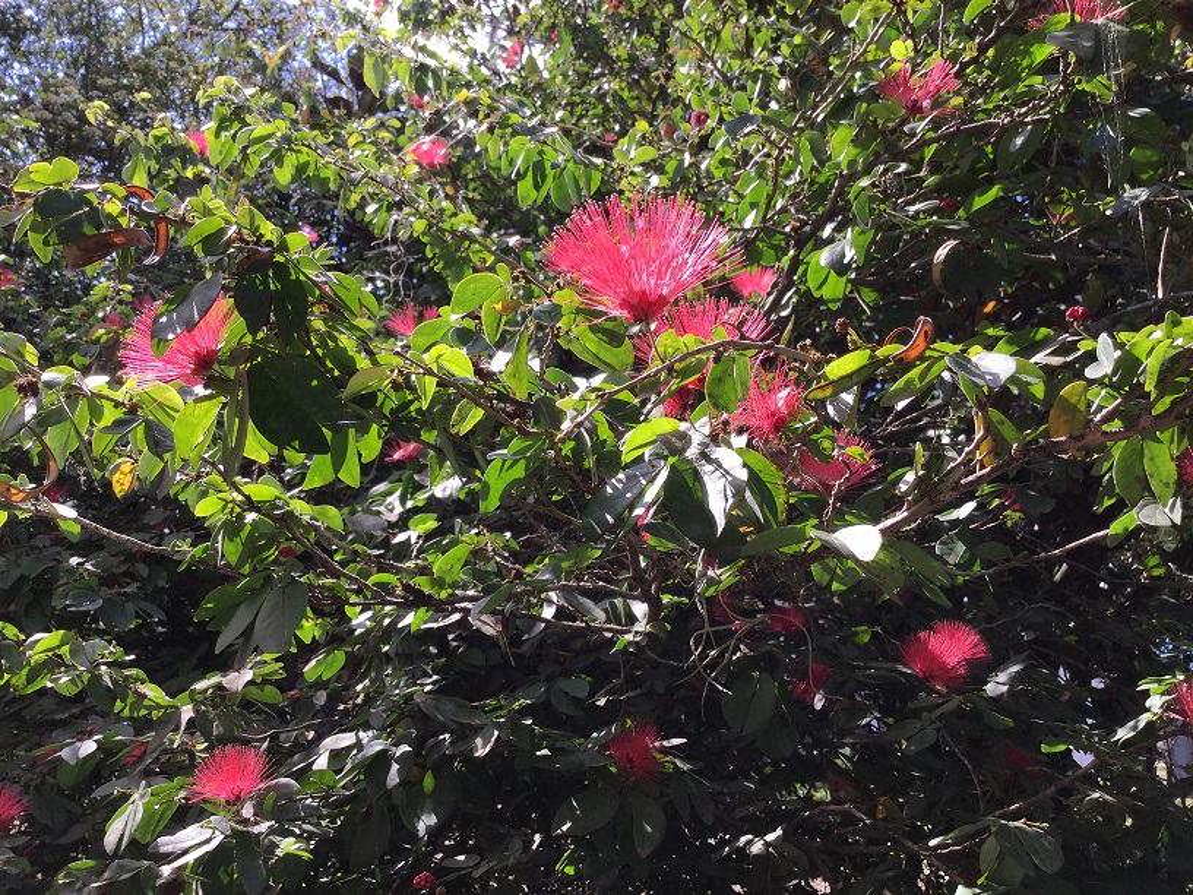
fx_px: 1068
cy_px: 448
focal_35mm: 31
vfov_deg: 45.4
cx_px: 596
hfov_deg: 58.4
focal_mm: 3.3
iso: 25
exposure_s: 1/466
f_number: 2.4
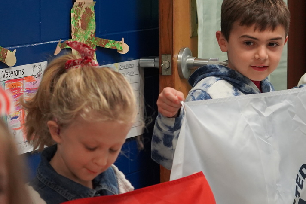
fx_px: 1284
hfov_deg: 13.6
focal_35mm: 151
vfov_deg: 9.1
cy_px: 107
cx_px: 193
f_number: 4.5
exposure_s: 1/160
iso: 3200
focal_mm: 70
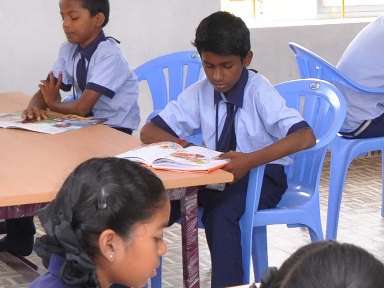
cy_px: 225
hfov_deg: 13.8
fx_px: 1544
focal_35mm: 139
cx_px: 459
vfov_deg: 10.6
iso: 640
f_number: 6.3
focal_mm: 21
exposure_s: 1/60
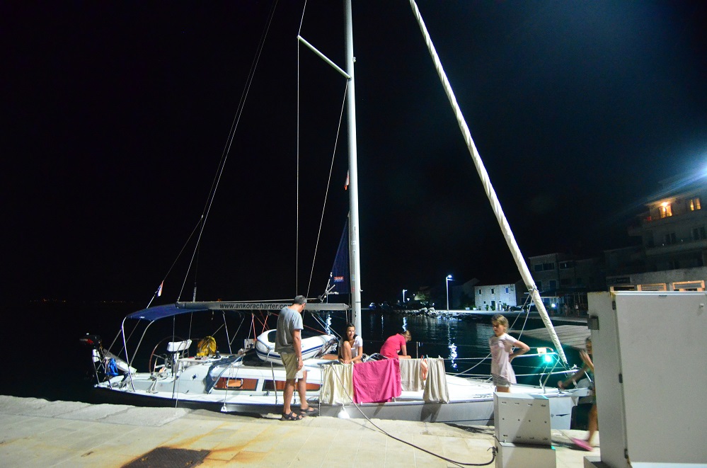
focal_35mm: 18
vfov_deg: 67.1
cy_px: 234
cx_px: 354
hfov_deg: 90.1
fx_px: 353
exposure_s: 1/20
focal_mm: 12
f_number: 4
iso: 6400
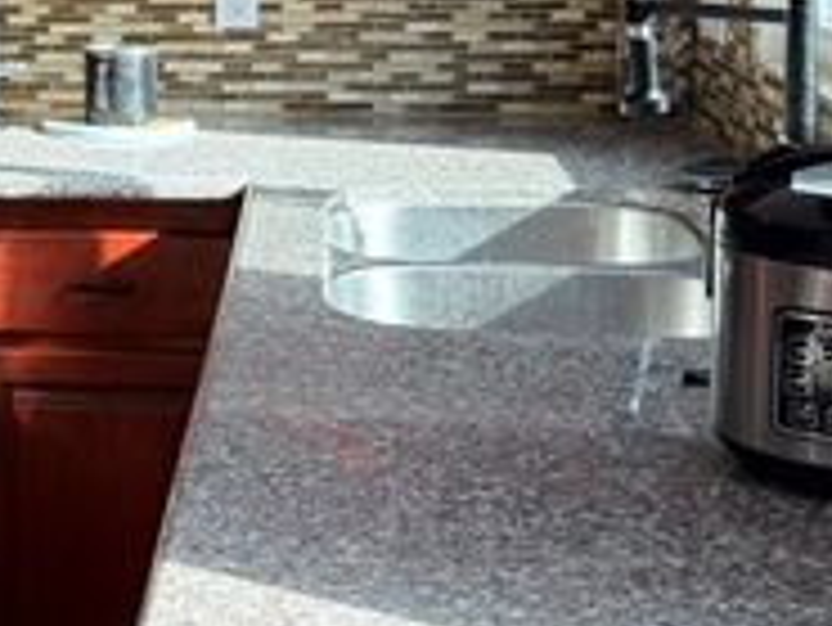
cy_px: 128
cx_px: -126
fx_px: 1852
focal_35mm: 77
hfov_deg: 23.5
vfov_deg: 19.0
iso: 200
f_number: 1.78
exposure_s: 1/211
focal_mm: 6.76
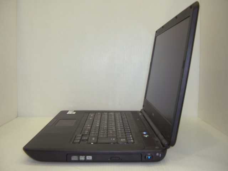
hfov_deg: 49.0
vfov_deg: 37.7
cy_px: 86
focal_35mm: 38
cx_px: 114
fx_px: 250
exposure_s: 1/60
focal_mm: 7.9
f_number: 2.8
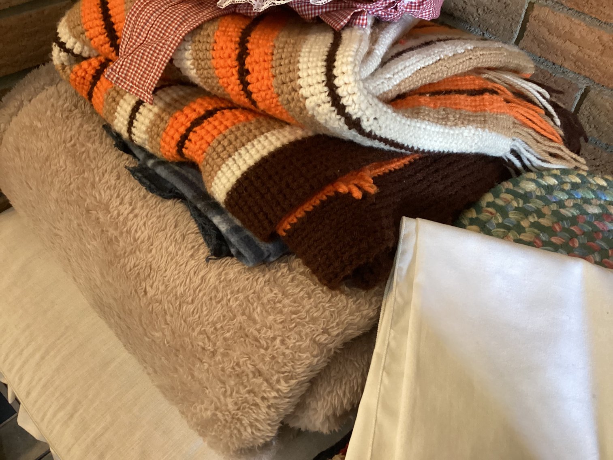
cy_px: 230
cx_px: 306
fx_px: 549
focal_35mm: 31
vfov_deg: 45.4
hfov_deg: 58.3
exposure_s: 1/50
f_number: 2.4
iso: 320
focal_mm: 3.3
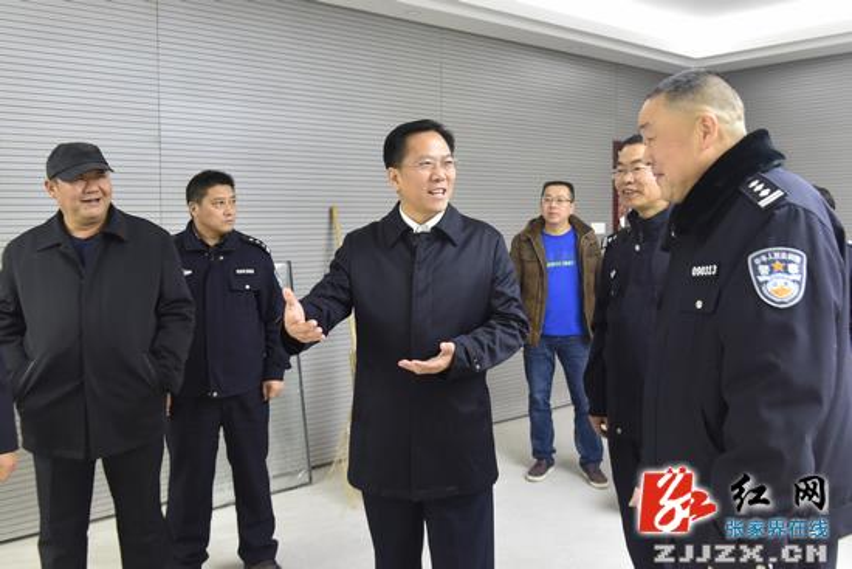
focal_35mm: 29
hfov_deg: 63.6
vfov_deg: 45.0
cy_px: 284
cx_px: 426
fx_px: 686
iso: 1600
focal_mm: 29
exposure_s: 1/80
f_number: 5
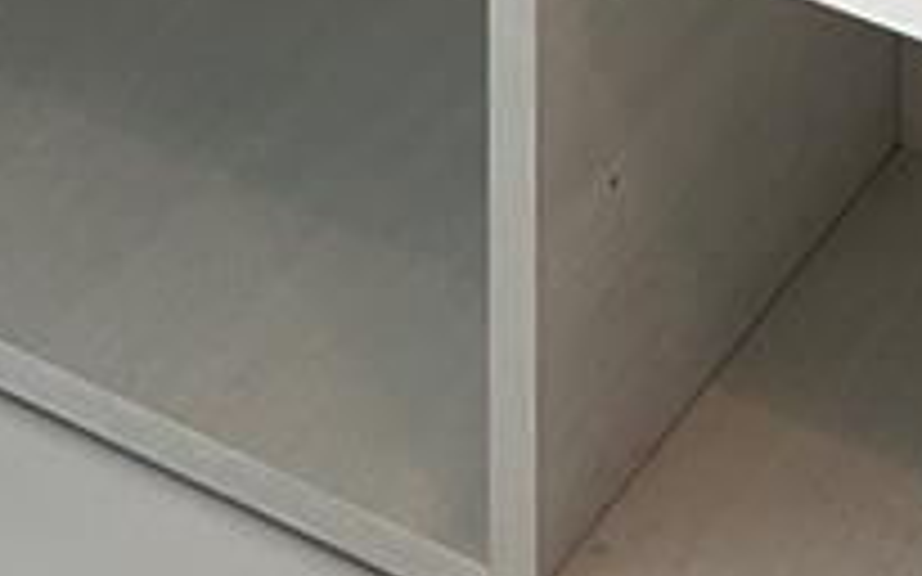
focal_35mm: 161
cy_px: -2088
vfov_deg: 6.1
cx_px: 634
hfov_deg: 13.0
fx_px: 4044
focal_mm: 5.7
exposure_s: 1/60
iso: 100
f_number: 1.5
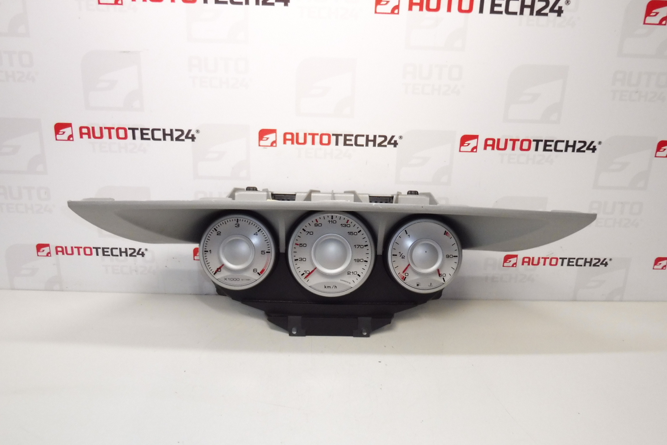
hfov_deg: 54.4
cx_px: 338
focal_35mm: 35
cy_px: 229
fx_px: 648
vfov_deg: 37.8
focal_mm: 4.4
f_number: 3.5
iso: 200
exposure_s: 1/100
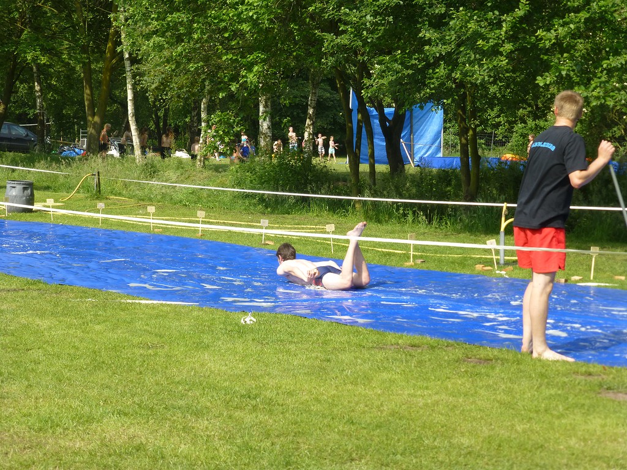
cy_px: 235
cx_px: 314
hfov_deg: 23.0
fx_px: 1540
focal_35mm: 85
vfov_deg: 17.4
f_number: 5.2
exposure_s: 1/320
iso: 100
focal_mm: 15.1
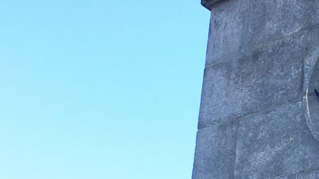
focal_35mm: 97
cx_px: 267
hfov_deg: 21.7
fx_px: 820
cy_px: 197
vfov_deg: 12.3
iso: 25
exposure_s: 1/725
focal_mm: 4.15
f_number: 2.2
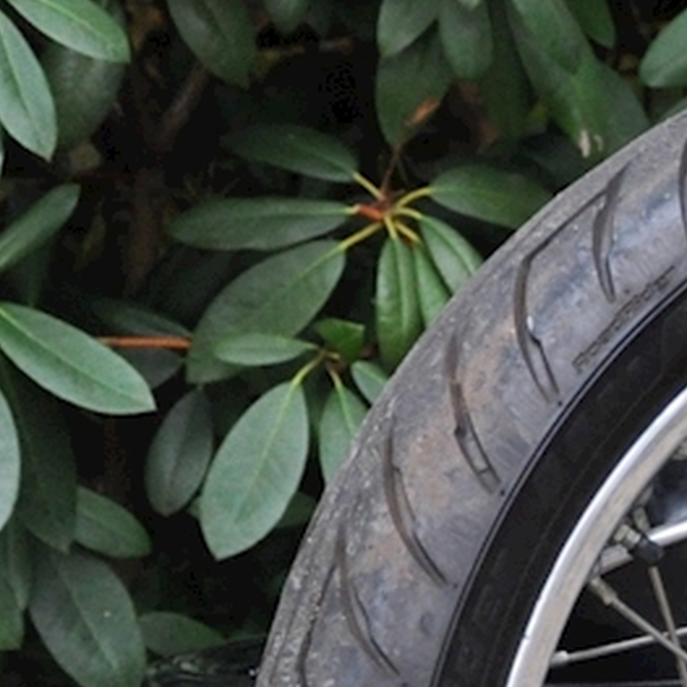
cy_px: 268
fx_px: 12125
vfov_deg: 3.2
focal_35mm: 540
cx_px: 2197
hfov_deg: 3.2
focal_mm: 58
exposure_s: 1/50
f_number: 5
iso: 800
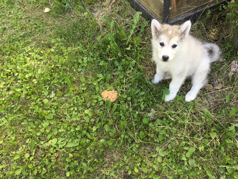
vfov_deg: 45.4
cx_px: 119
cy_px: 90
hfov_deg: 58.4
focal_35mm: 31
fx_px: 213
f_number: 2.4
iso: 32
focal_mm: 3.3
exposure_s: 1/60
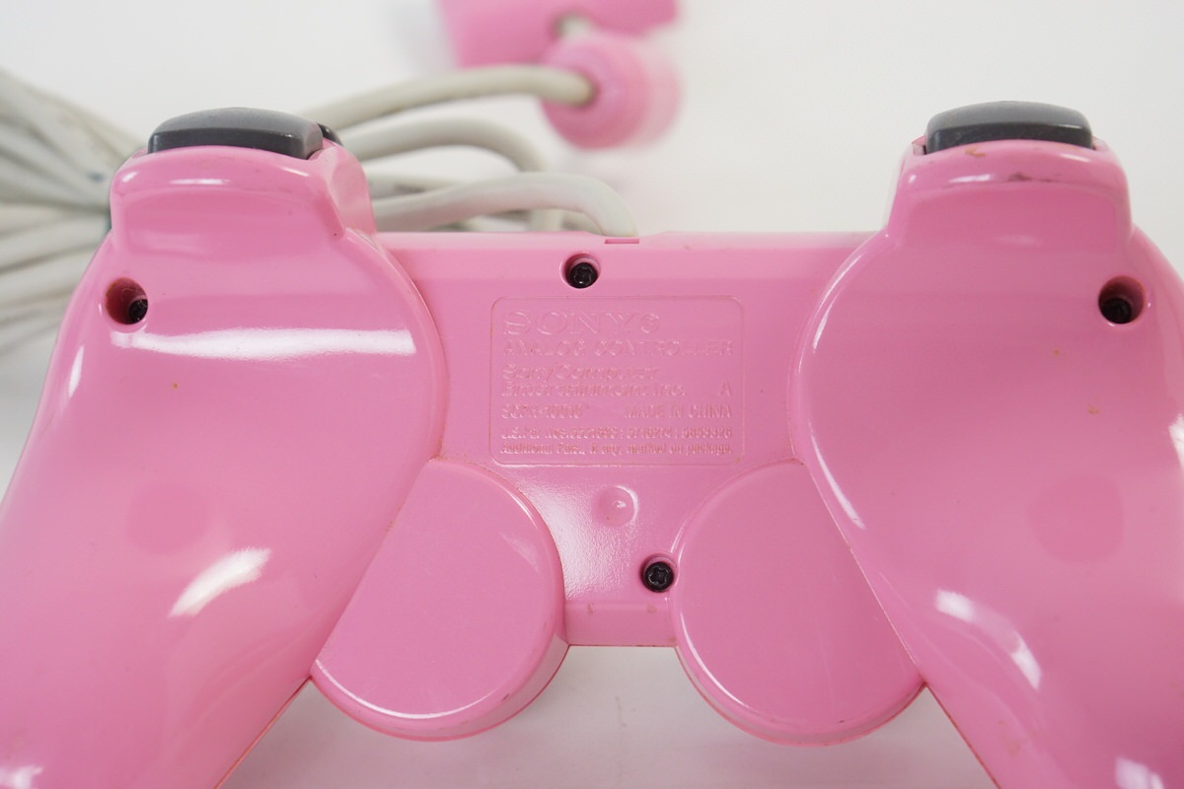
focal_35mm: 75
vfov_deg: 18.2
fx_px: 2466
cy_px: 394
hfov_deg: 27.0
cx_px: 592
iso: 800
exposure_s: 1/80
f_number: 6.3
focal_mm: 50
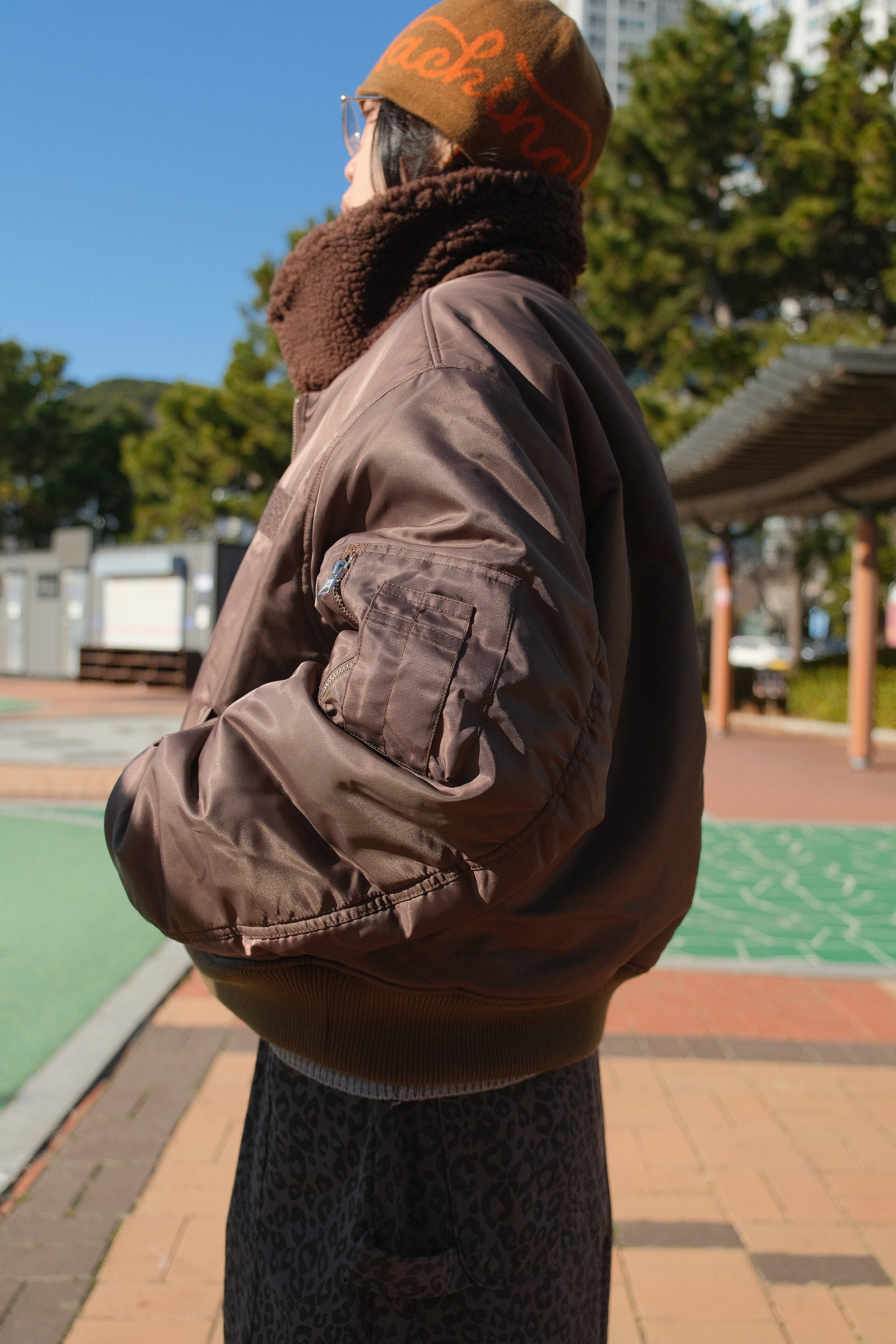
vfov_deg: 58.7
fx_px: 1195
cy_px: 672
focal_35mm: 32
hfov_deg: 41.1
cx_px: 448
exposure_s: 1/4000
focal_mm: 21
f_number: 2.8
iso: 400
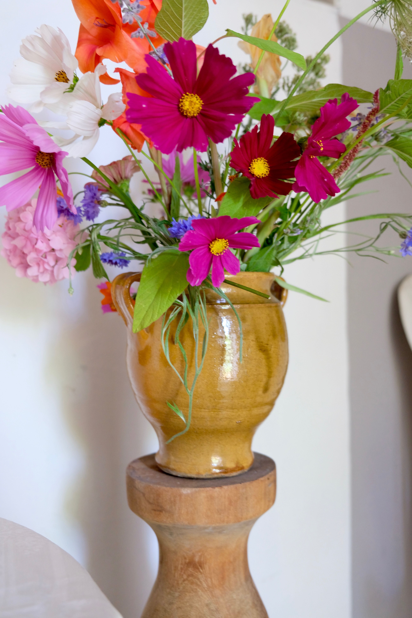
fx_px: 618
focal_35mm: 36
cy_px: 309
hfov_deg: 36.9
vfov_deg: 53.1
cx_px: 206
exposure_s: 1/60
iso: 1250
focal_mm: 24.3
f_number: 3.2
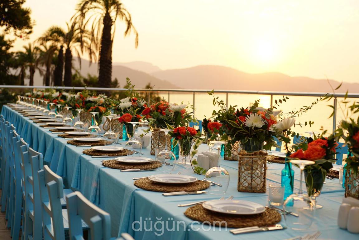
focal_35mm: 50
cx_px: 180
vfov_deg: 27.0
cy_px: 120
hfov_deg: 39.6
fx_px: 499
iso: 100
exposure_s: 1/160
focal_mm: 50
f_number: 4
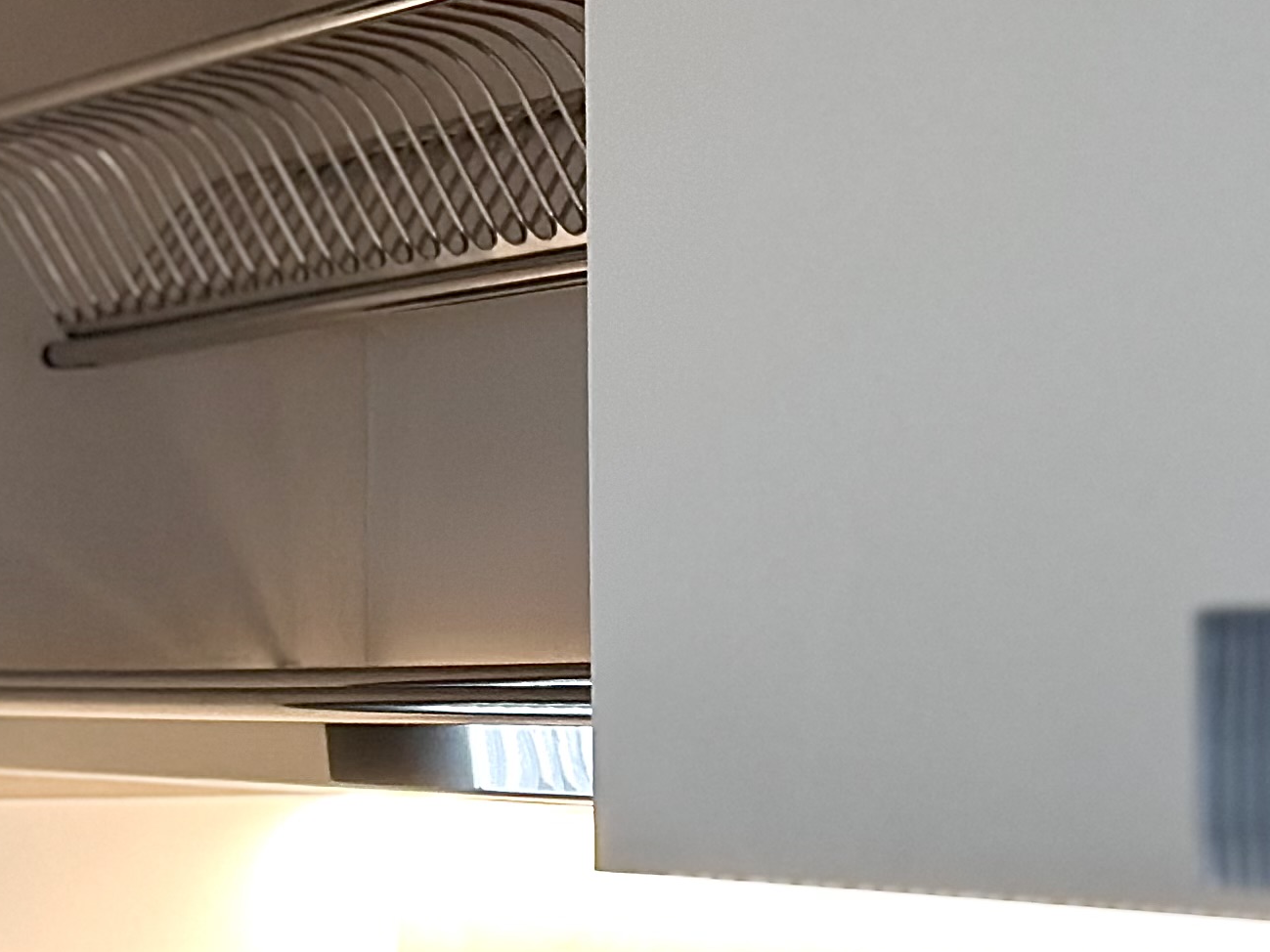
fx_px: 5466
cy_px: 142
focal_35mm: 149
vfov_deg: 9.9
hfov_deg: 13.2
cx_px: 285
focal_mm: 6.86
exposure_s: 1/33
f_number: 1.78
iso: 320
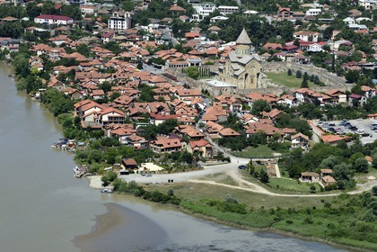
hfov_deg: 15.8
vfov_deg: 10.5
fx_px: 1361
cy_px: 126
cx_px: 188
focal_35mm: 130
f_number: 11
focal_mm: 130
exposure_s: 1/250
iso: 200
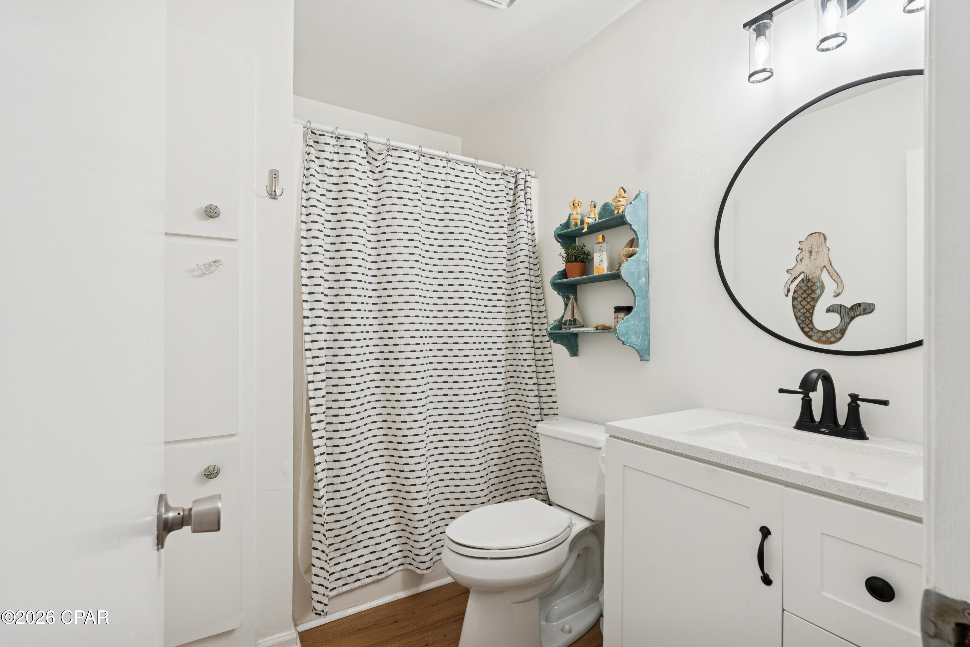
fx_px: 431
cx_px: 485
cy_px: 324
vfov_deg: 73.7
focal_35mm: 16
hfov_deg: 96.7
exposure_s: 1/10
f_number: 10
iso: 100
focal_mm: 16
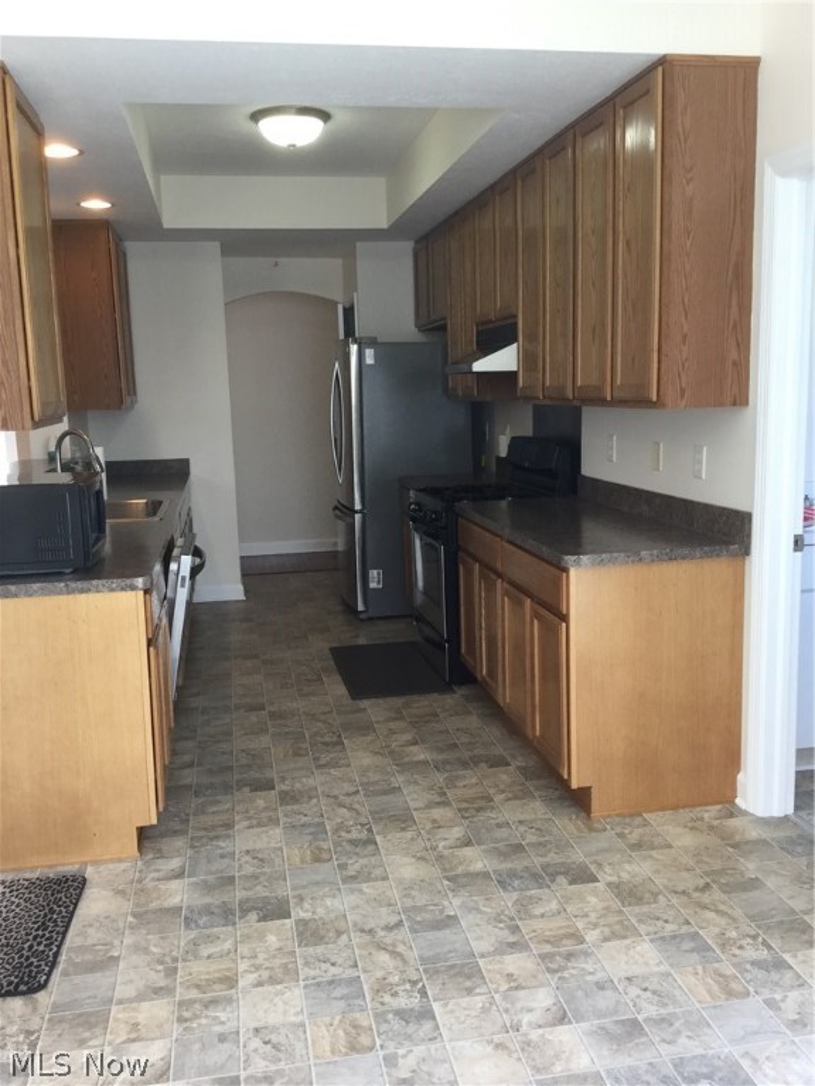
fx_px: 973
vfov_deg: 58.4
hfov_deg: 45.4
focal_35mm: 31
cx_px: 408
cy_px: 543
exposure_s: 1/30
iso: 50
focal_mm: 3.3
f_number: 2.4
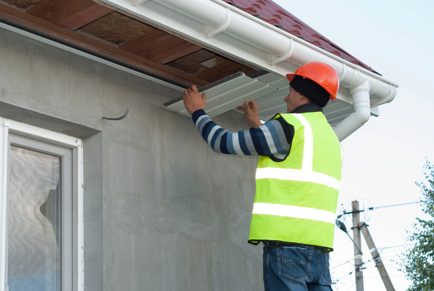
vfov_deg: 18.2
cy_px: 146
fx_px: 905
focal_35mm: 75
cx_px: 217
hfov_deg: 27.0
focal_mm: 50
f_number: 6.3
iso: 100
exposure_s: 1/60
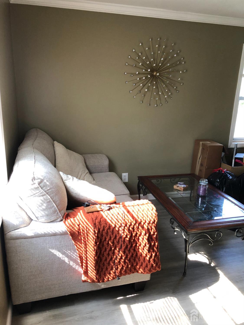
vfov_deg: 63.4
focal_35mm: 28
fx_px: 263
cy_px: 162
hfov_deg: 49.7
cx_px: 122
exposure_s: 1/24
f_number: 1.8
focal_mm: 3.99
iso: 40
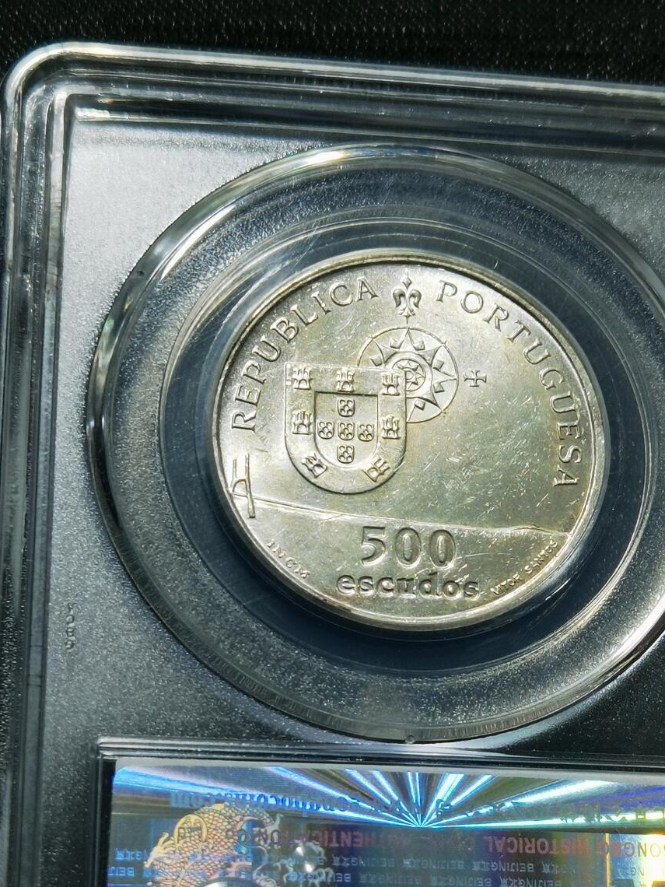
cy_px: 652
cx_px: 397
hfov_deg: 16.4
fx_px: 2305
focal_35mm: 90
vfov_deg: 21.6
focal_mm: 6.67
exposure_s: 1/100
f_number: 1.9
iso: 64
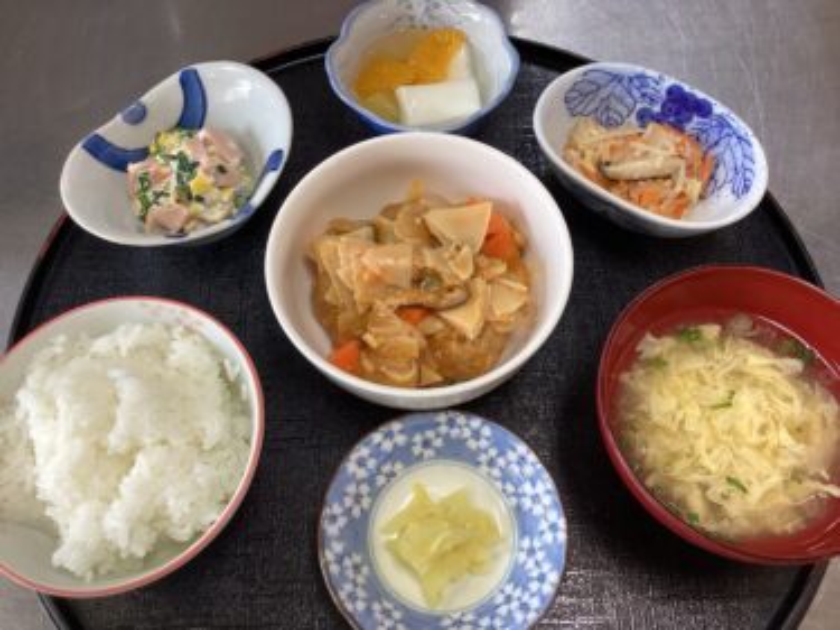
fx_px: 752
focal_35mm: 31
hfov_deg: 58.4
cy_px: 315
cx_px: 420
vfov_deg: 45.4
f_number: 2.4
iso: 100
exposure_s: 1/50
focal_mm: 3.3
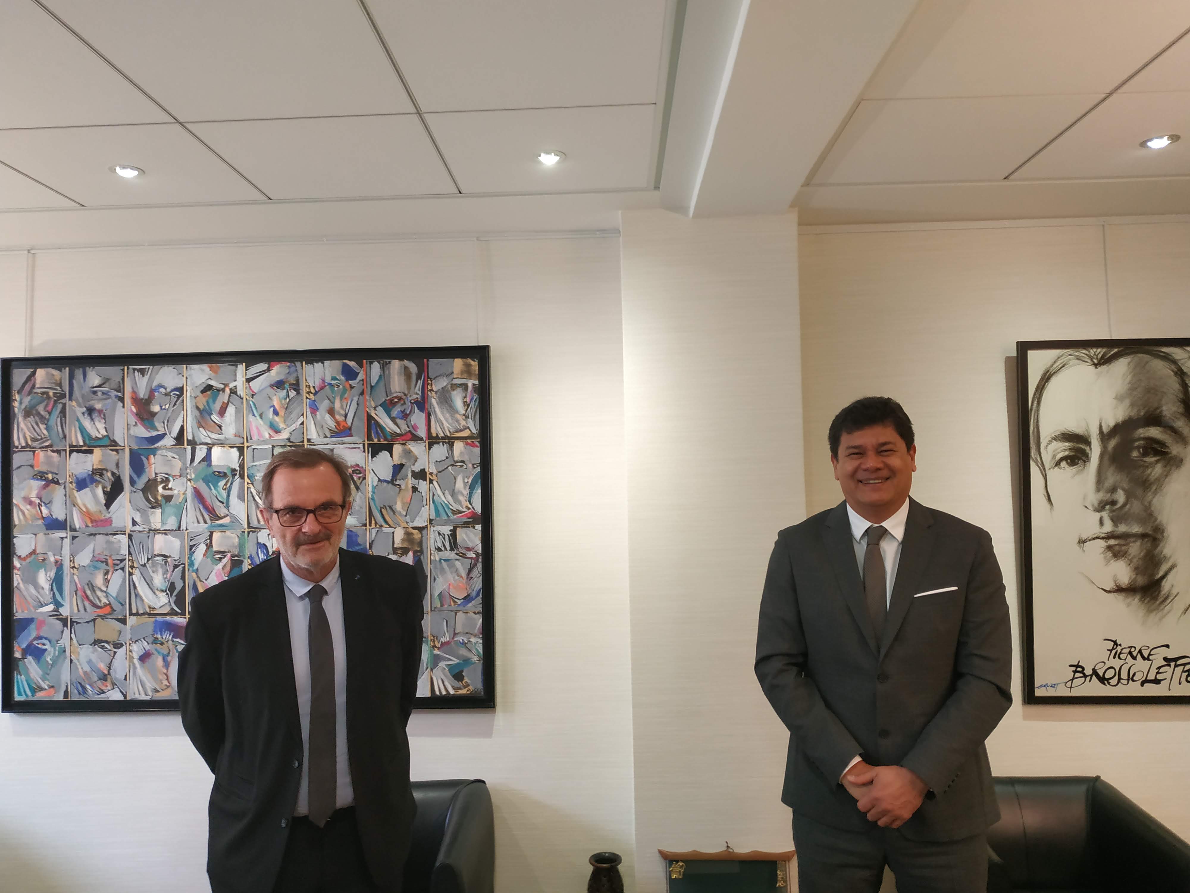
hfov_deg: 71.6
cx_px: 595
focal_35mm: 24
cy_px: 446
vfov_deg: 56.8
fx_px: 825
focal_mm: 3.94
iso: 250
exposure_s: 1/25
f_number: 1.9
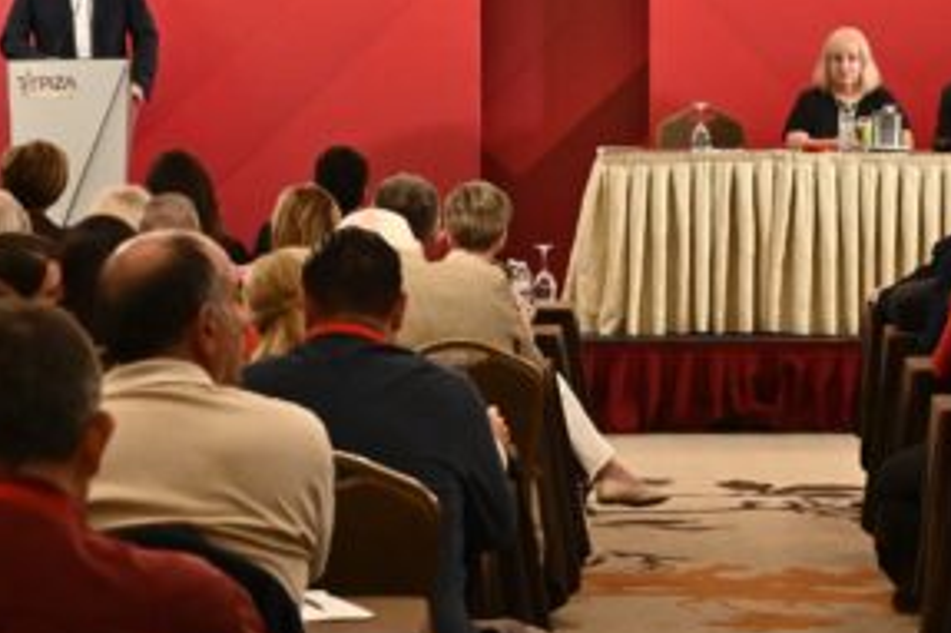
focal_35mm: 149
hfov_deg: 13.8
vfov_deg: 9.2
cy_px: 237
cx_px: 461
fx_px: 3934
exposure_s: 1/250
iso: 5600
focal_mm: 57
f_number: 5.6
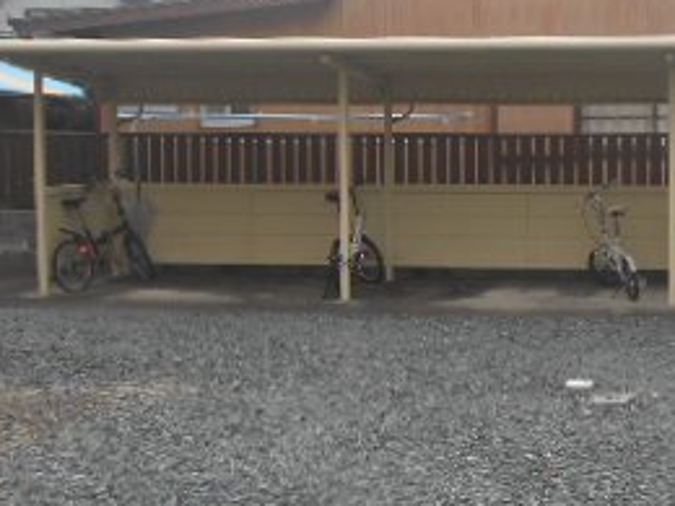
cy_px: 234
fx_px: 1248
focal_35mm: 64
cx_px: 574
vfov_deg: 22.9
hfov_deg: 29.3
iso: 80
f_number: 3.2
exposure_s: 1/500
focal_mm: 4.6
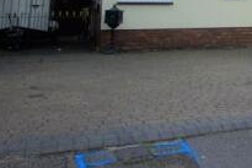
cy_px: -93
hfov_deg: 29.0
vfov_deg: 21.2
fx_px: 368
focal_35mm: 53
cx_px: 345
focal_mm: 11
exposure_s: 1/125
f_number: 10
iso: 200
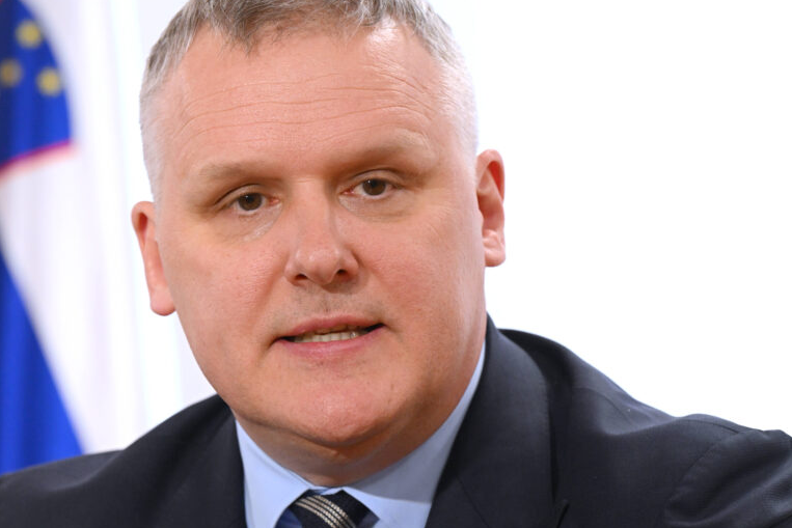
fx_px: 4577
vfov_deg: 6.6
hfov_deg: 9.9
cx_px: 273
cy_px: 257
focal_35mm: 208
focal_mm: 155
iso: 2500
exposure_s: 1/160
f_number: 6.3
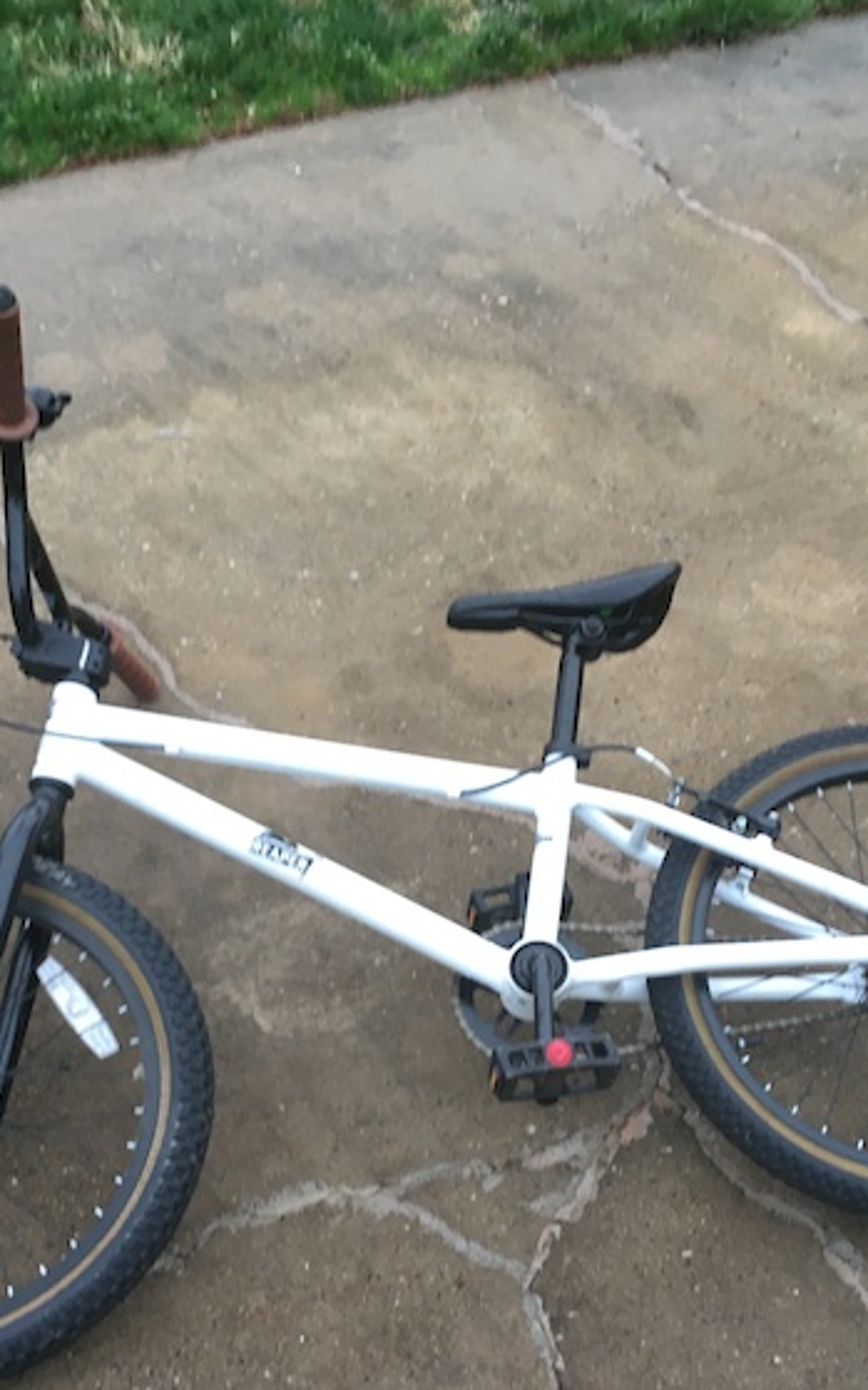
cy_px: 942
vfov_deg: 44.5
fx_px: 1667
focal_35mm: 44
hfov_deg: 29.2
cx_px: 455
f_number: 2.2
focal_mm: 4.15
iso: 64
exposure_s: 1/30
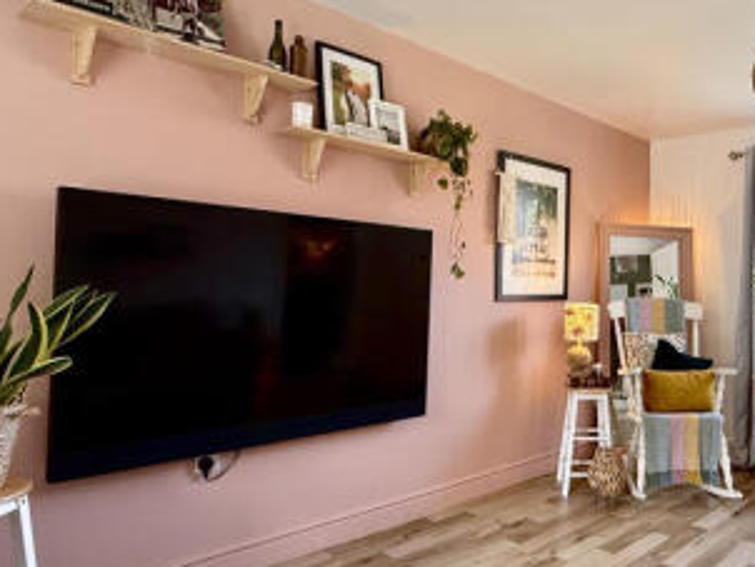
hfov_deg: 62.0
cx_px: 556
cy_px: 321
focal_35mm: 27
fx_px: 589
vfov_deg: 51.3
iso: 200
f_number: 2.2
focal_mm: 2.22
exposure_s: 1/99
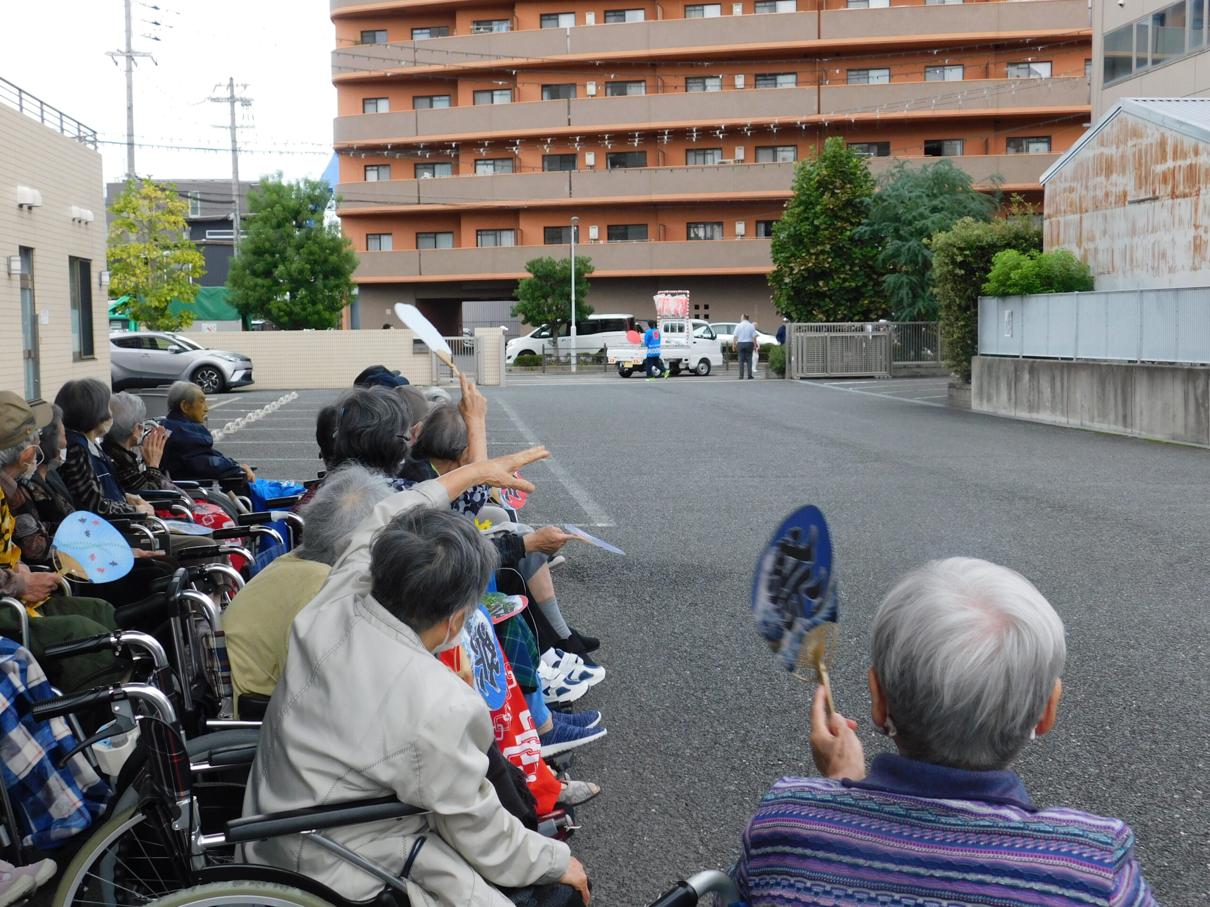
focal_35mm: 45
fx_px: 1573
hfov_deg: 42.1
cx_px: 605
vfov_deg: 32.2
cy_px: 454
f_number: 3.7
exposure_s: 1/200
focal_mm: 8
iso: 125
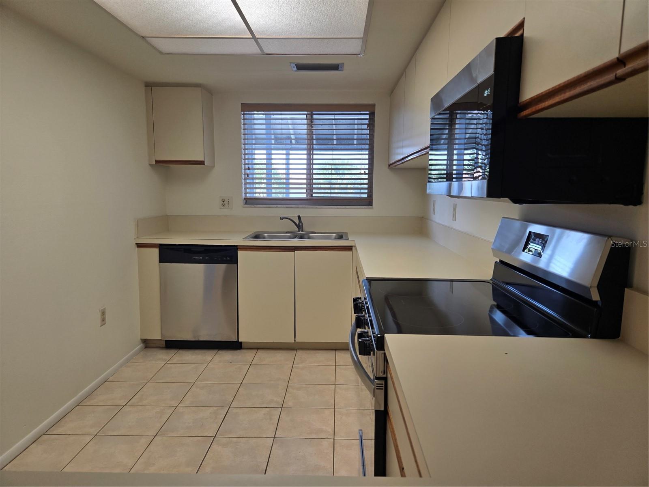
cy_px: 244
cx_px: 324
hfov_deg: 73.9
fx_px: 431
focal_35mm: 23
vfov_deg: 58.9
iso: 50
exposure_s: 1/120
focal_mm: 5.4
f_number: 1.8
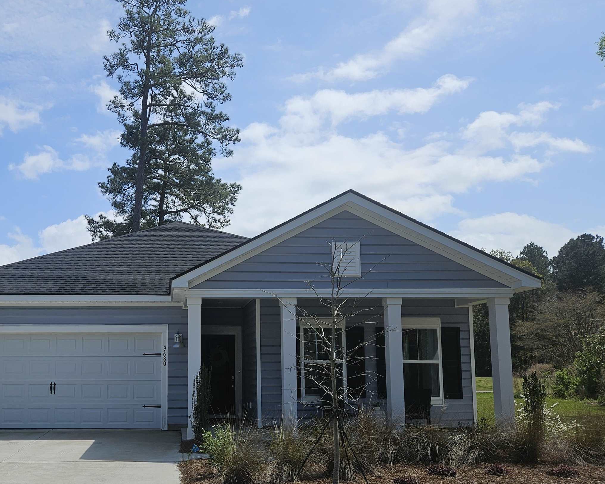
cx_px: 176
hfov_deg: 51.3
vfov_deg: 42.9
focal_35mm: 34
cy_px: 313
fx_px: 609
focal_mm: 5.4
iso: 25
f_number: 1.8
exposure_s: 1/3372
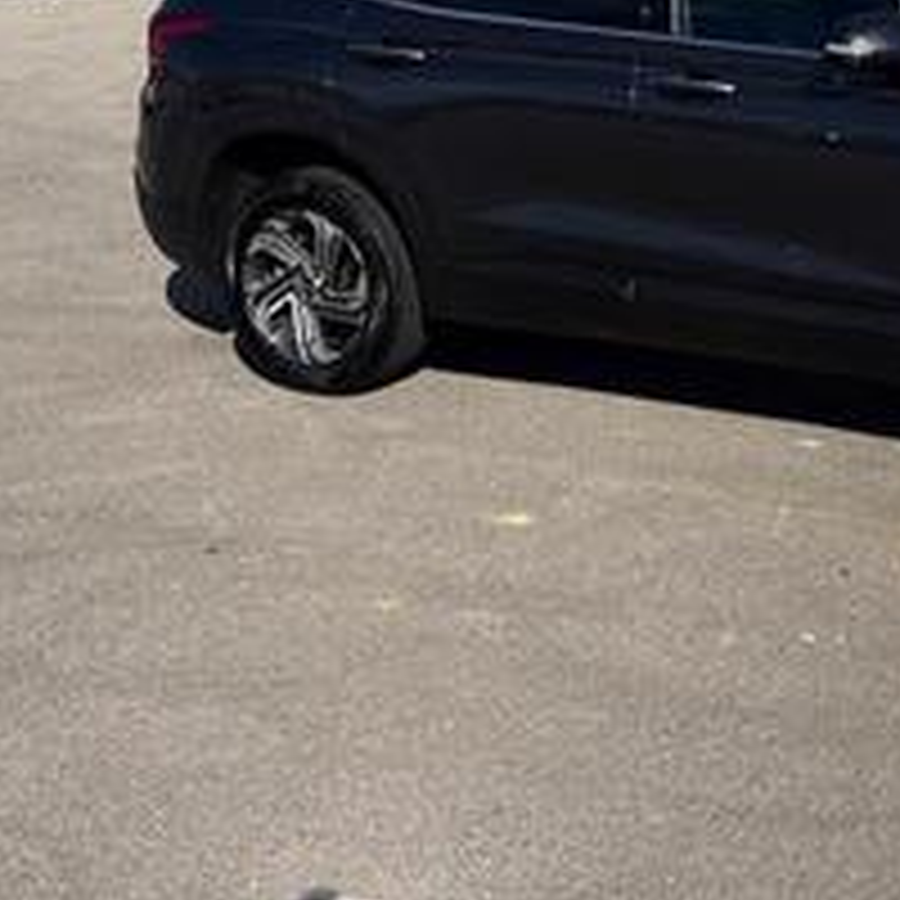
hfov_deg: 28.0
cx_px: 868
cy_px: 108
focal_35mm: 58
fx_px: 1706
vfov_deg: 28.5
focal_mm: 5.96
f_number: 1.6
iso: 64
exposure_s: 1/7813
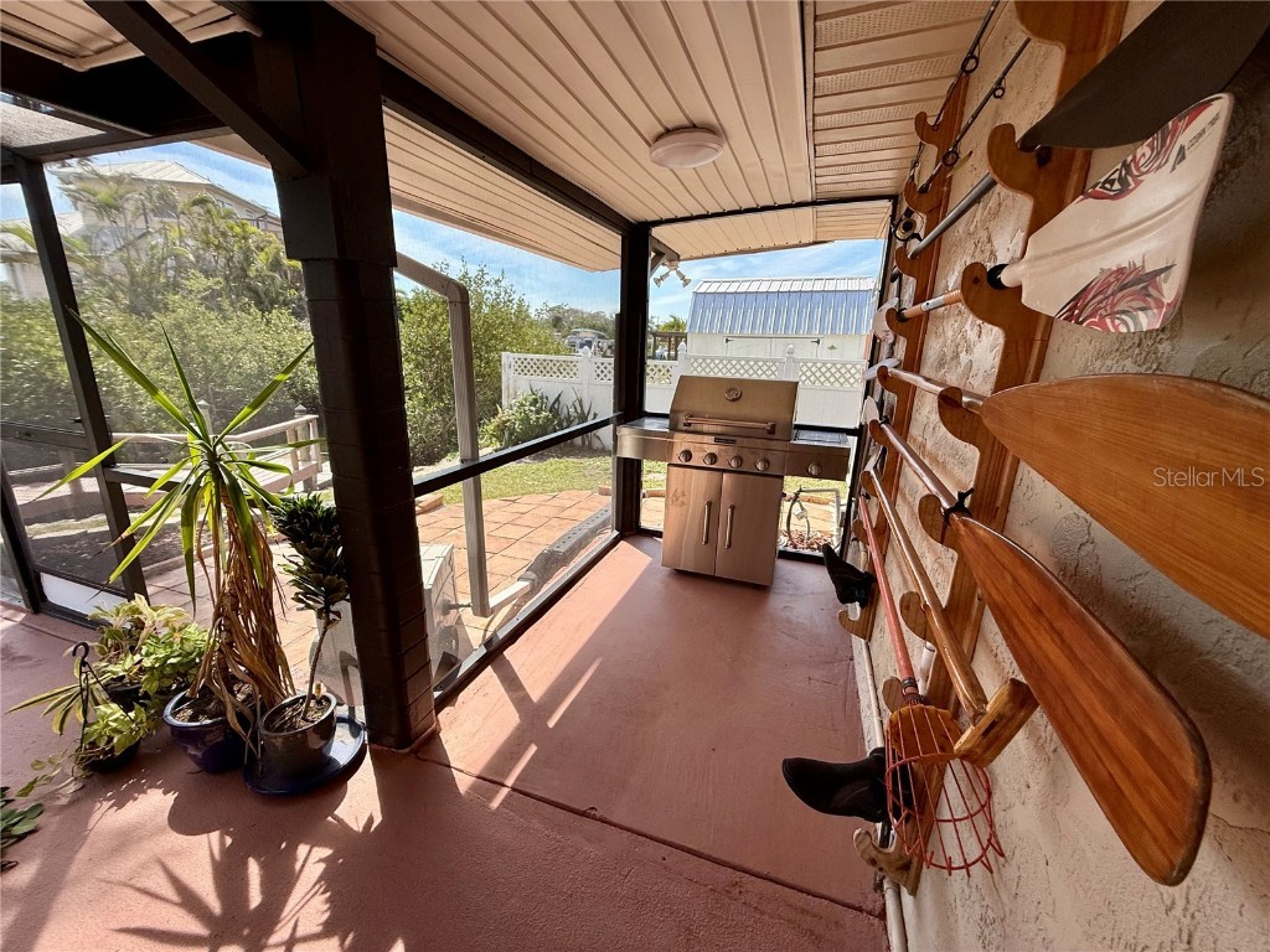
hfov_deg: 102.1
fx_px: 514
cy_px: 476
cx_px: 635
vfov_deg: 85.7
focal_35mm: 14
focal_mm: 2.22
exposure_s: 1/554
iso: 64
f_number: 2.2
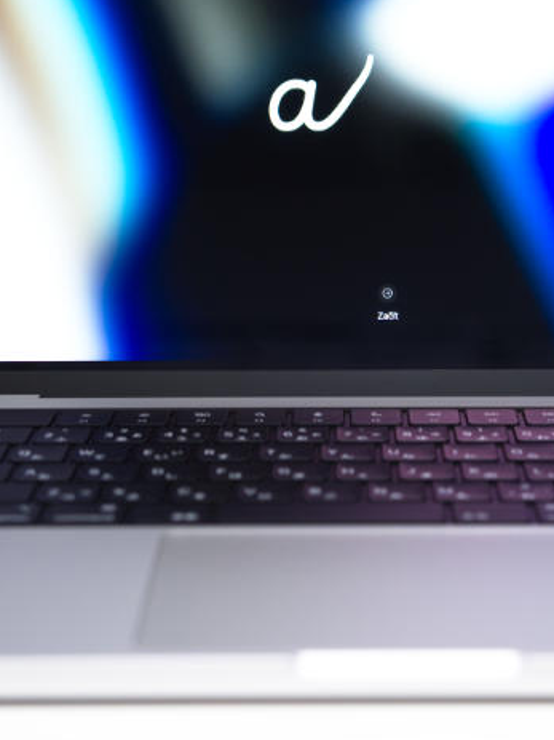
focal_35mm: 83
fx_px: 1765
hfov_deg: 17.8
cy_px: 231
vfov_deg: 23.5
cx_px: 401
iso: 640
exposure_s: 1/100
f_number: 3.2
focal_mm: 39.8
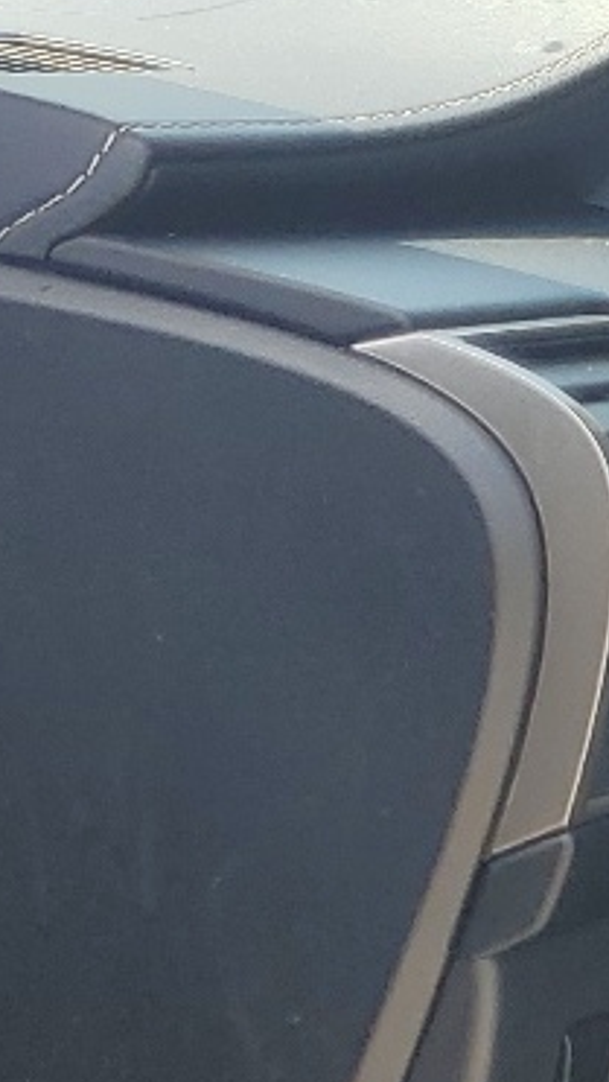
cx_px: 1775
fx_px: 3498
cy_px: 822
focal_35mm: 122
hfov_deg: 8.5
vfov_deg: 17.5
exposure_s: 1/588
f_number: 1.5
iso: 50
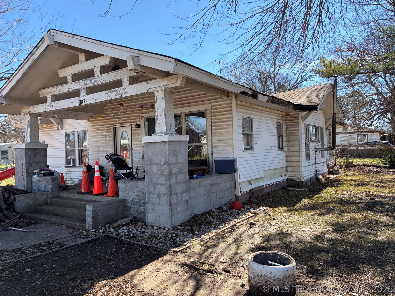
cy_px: 148
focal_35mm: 26
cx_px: 198
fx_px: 297
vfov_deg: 53.1
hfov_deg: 67.3
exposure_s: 1/1364
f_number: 1.6
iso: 64
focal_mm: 5.96
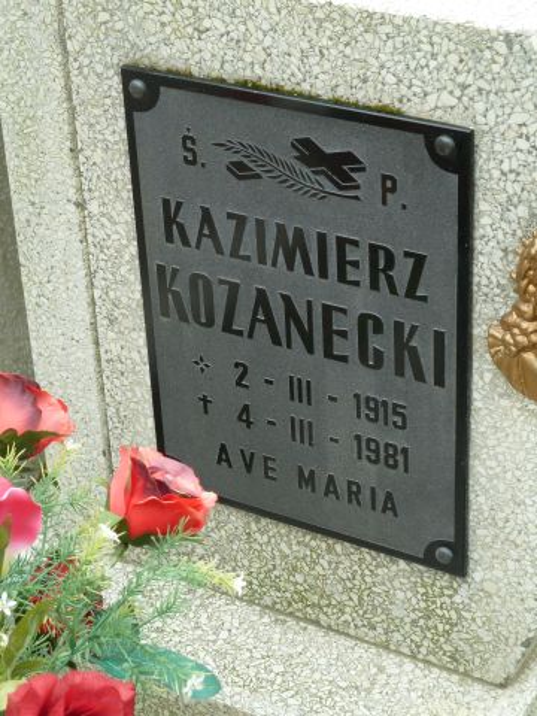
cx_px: 268
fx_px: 1717
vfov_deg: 23.6
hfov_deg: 17.8
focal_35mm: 83
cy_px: 358
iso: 100
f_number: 4.2
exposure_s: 1/40
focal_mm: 13.7
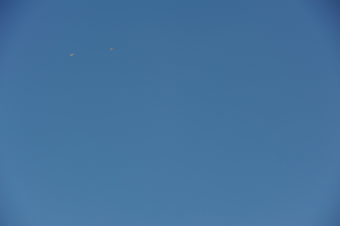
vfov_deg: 9.1
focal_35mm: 150
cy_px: 113
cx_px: 170
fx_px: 1415
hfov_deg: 13.7
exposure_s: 1/400
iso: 200
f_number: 8
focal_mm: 150
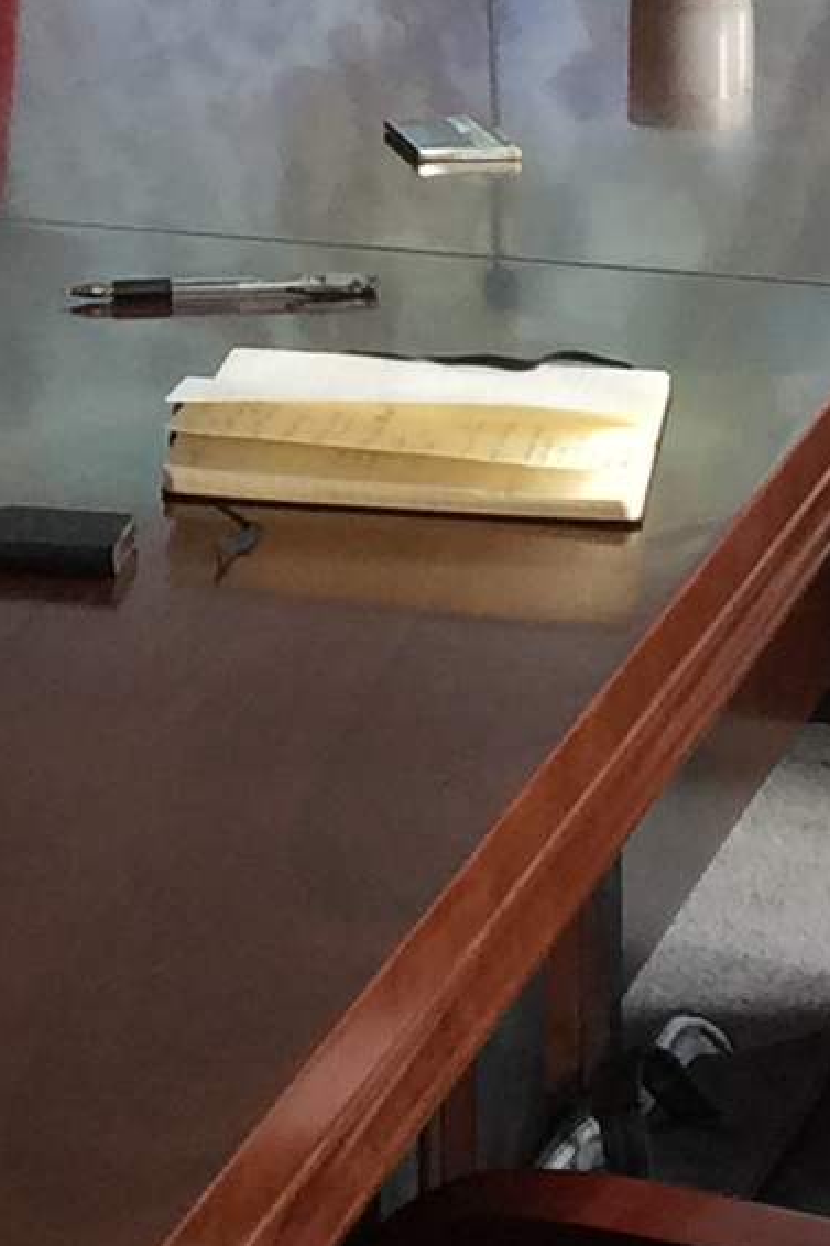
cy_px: -487
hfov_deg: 7.6
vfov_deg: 11.4
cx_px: -782
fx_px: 6021
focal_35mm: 174
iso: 50
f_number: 2.2
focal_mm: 4.15
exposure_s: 1/17
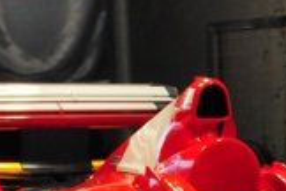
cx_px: 452
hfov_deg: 11.7
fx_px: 1327
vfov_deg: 8.2
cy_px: 198
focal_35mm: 167
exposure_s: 1/25
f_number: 20
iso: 3200
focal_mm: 24
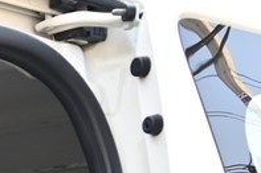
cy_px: 460
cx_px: -333
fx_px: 1114
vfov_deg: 8.0
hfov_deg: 11.4
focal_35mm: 154
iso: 400
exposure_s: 1/180
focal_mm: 27.5
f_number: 6.7
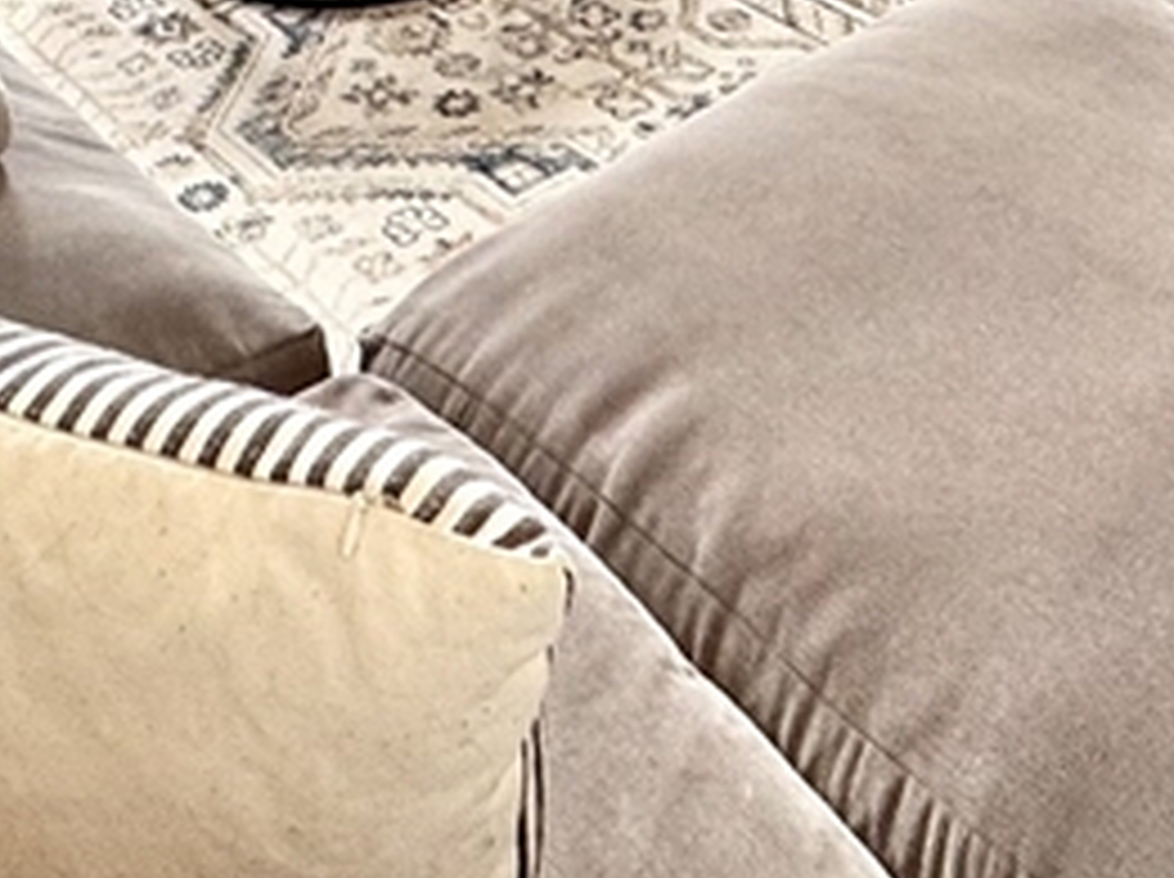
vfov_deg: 18.7
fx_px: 1863
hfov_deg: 34.9
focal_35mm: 55
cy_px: -810
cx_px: 468
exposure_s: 1/120
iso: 100
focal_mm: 2.22
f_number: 2.2
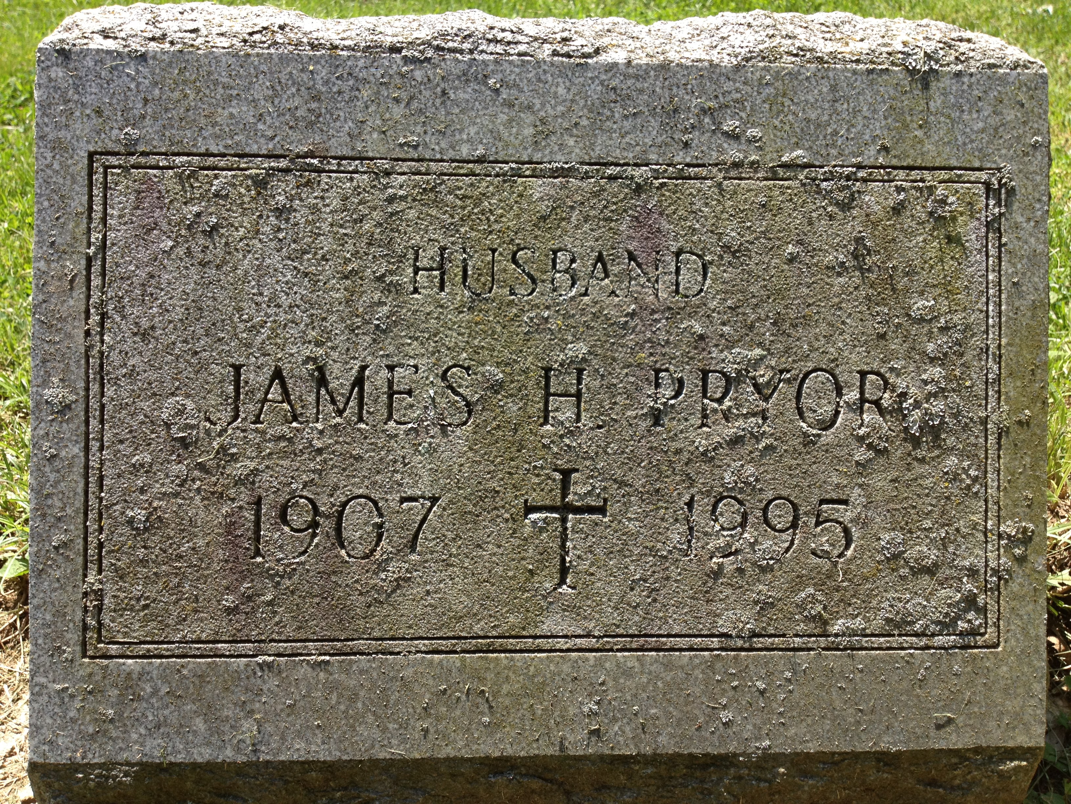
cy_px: 402
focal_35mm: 35
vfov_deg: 40.7
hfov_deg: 52.6
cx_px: 536
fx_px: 1083
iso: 64
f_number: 2.4
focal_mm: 4.28
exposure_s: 1/525
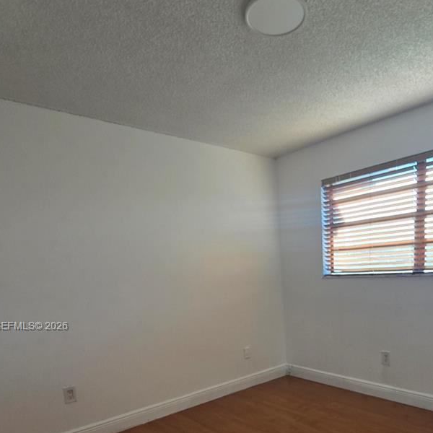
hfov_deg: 66.6
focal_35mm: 23
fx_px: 325
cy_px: 327
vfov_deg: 63.2
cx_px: 259
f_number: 2.2
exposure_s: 1/133
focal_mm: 2.2
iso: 50
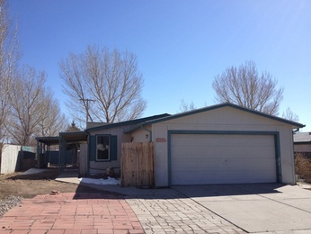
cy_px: 117
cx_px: 156
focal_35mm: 35
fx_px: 315
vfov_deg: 40.7
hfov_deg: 52.6
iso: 50
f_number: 2.4
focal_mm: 4.28
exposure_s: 1/1577
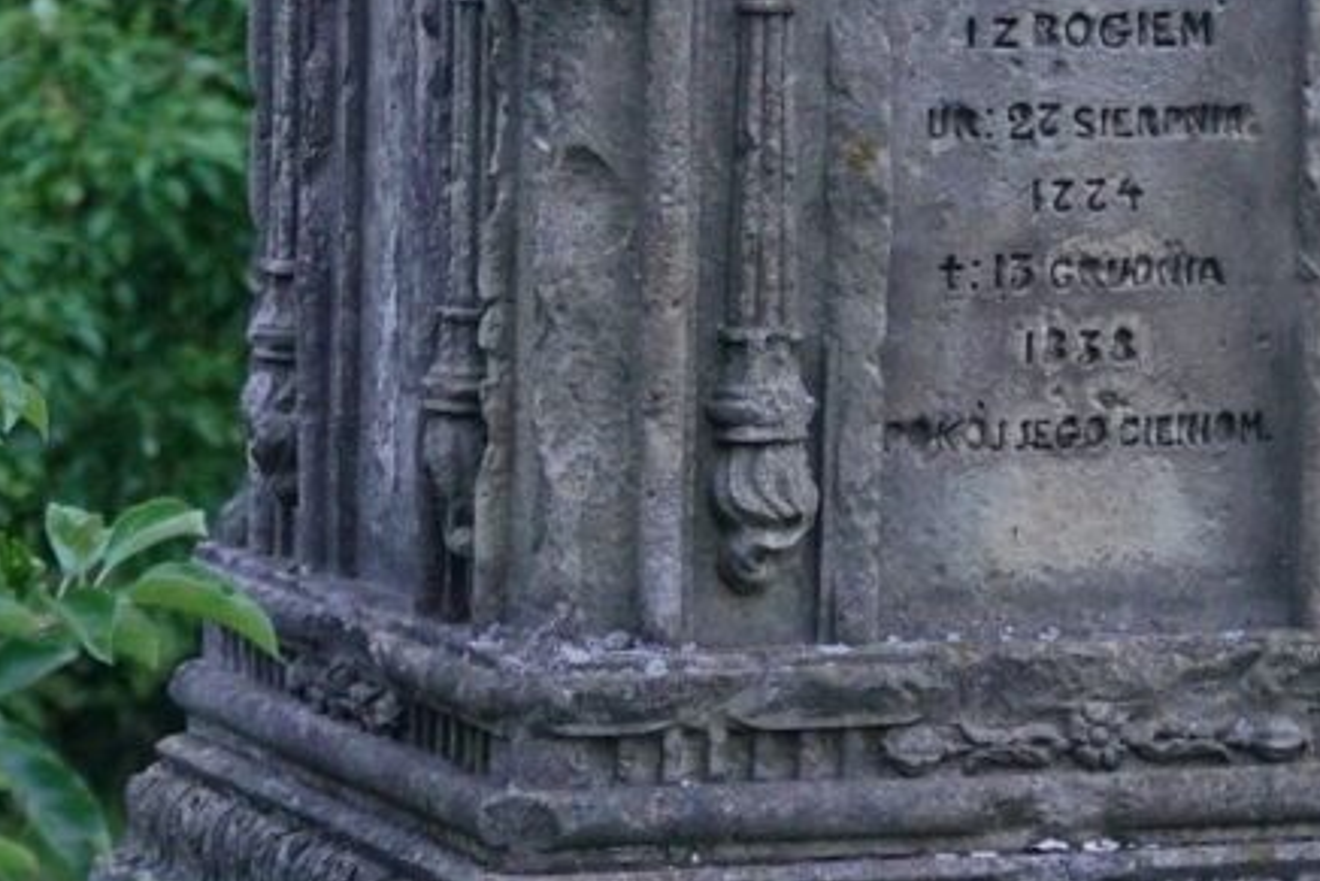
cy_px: 272
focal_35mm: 242
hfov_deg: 8.5
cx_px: 572
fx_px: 8876
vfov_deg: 5.7
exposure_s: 1/40
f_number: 4
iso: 500
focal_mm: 69
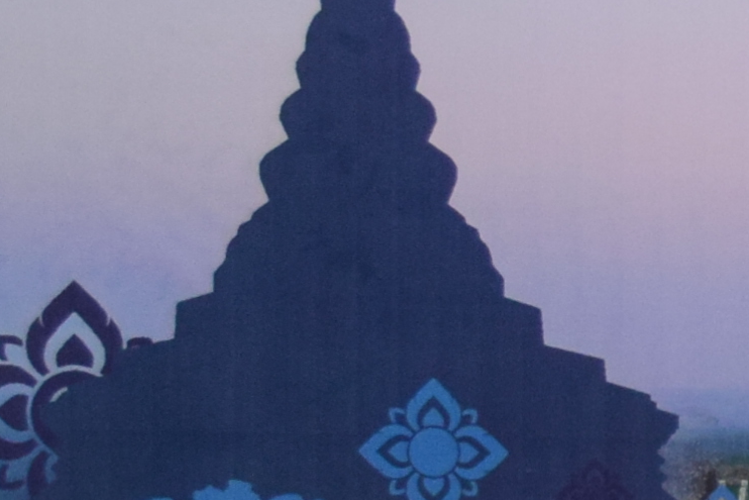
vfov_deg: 6.3
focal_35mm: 218
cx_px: 1738
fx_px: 4536
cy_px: 260
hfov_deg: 8.7
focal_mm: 24
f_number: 4.5
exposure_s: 1/80
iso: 1000
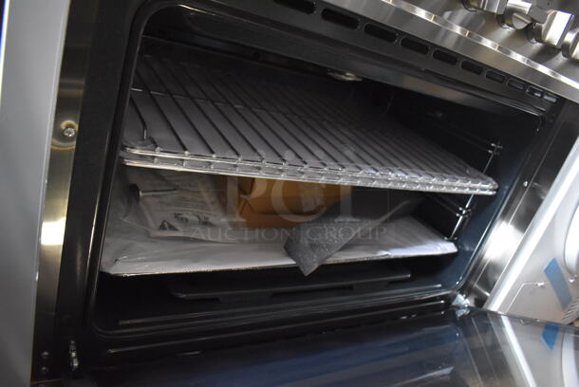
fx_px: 435
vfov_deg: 48.0
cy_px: 194
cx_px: 290
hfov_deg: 67.3
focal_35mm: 27
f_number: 3.5
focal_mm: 18
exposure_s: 1/125
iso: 4000
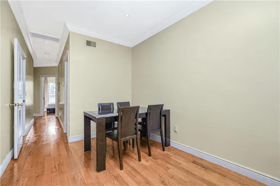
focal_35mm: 16
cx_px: 140
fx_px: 124
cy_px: 93
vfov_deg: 73.7
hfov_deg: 96.8
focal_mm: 16
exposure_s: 1/30
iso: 50
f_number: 4
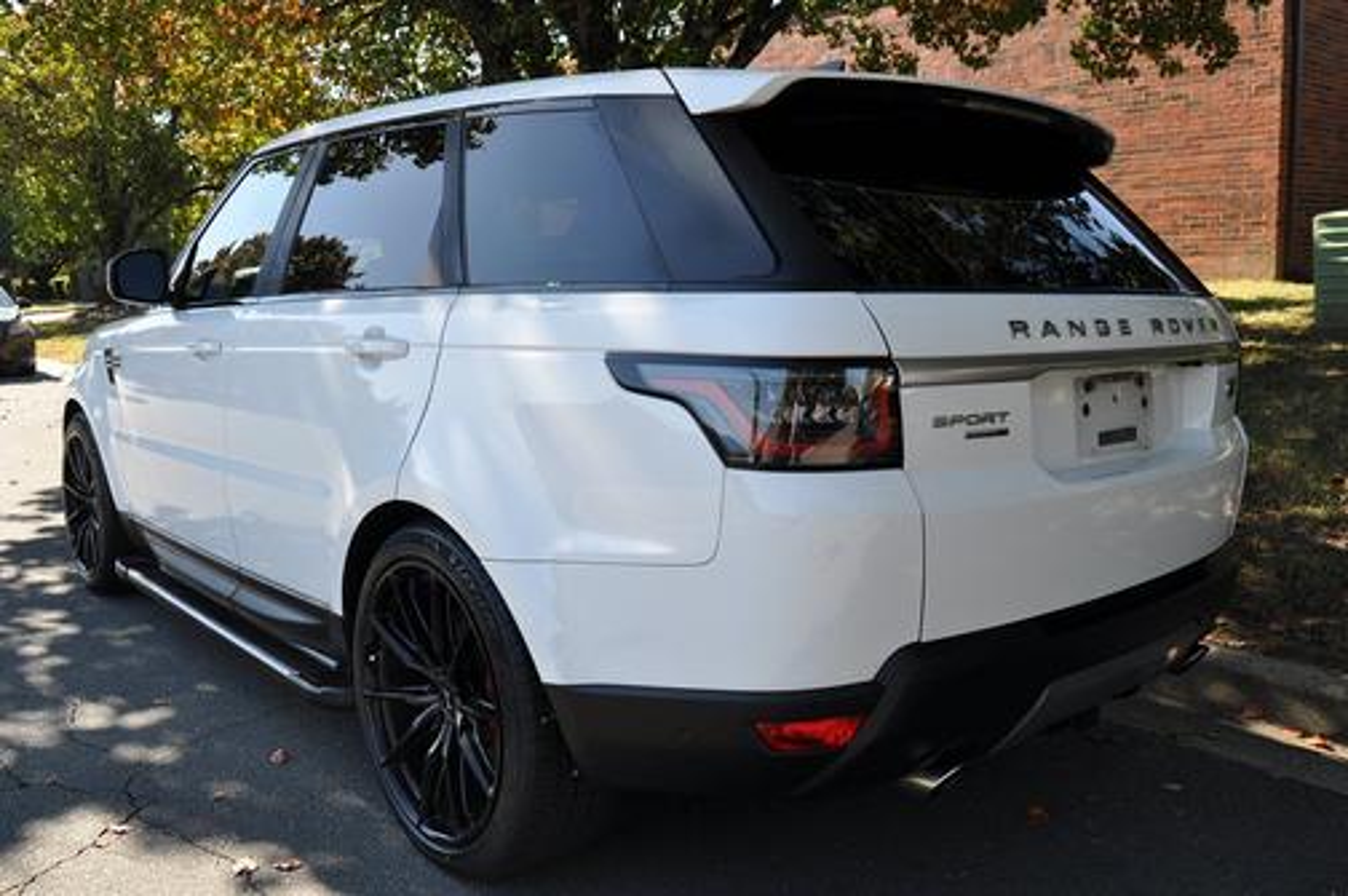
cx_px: 674
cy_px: 448
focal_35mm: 30
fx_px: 1122
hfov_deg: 62.0
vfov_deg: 43.5
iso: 200
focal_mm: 20
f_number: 7.1
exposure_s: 1/200
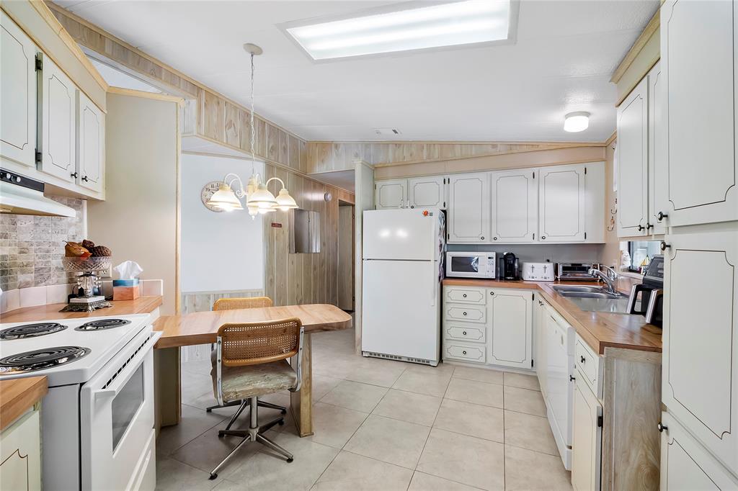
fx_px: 307
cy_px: 246
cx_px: 369
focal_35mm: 15
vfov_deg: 77.3
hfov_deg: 100.4
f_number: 8
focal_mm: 10
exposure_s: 1/30
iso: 800
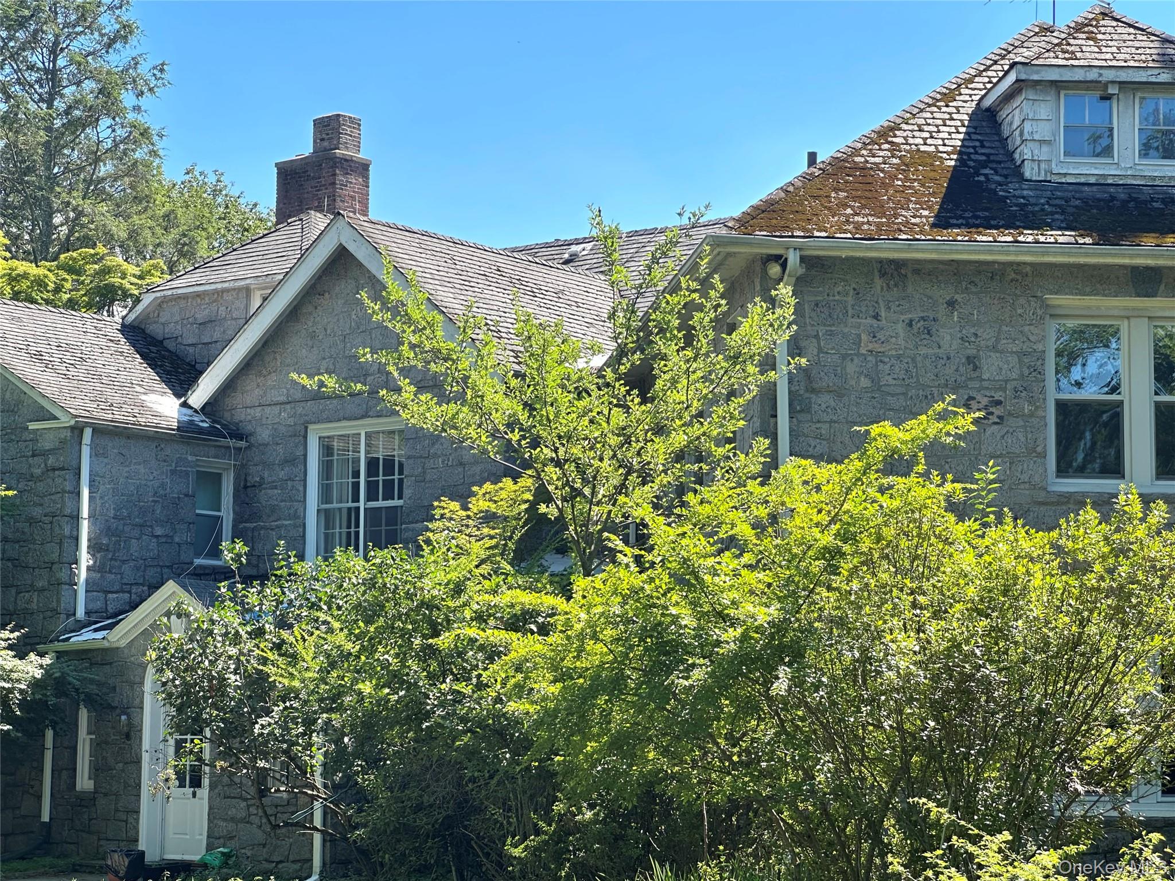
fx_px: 2614
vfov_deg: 19.1
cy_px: 440
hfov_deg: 25.3
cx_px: 588
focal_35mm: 77
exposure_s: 1/275
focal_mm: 9
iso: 32
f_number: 2.8
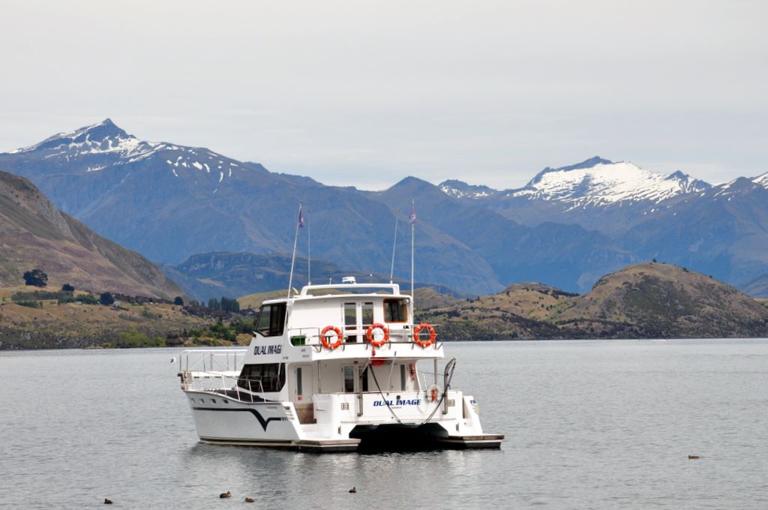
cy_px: 255
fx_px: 2876
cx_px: 384
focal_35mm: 135
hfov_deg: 15.2
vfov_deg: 10.1
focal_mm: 90
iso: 200
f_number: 10
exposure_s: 1/400
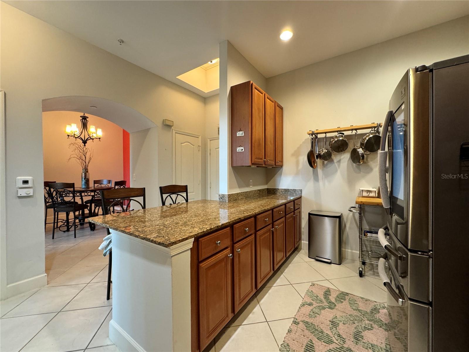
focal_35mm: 14
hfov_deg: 102.1
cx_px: 234
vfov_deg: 85.7
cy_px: 176
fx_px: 190
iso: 250
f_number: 2.2
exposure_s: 1/60
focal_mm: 2.22
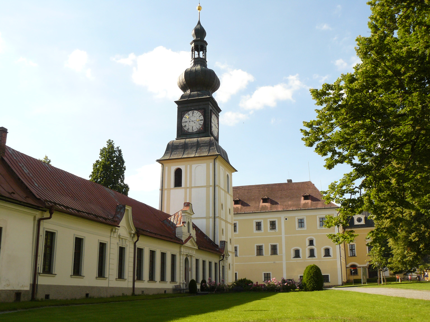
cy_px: 161
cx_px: 215
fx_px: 447
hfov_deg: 51.4
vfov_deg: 39.7
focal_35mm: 36
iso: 100
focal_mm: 6
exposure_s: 1/200
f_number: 5.6
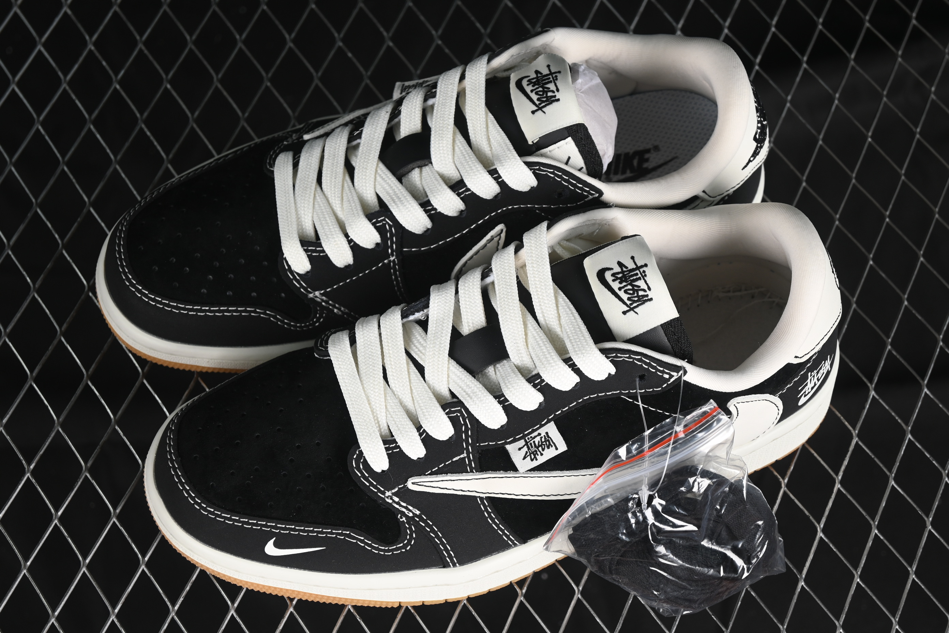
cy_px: 316
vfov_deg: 18.2
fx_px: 1977
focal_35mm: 75
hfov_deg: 27.0
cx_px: 474
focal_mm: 50
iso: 160
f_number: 6.3
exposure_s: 1/60
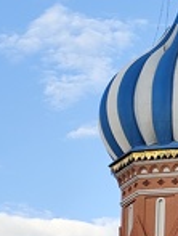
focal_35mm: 236
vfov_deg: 8.4
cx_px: 418
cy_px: 194
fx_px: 1611
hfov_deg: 6.1
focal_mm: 6.19
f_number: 1.65
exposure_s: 1/436
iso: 50
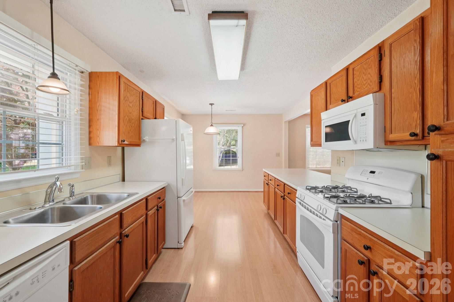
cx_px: 227
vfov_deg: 77.3
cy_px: 151
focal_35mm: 15
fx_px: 189
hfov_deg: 100.4
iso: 400
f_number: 8
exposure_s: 1/8
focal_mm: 10
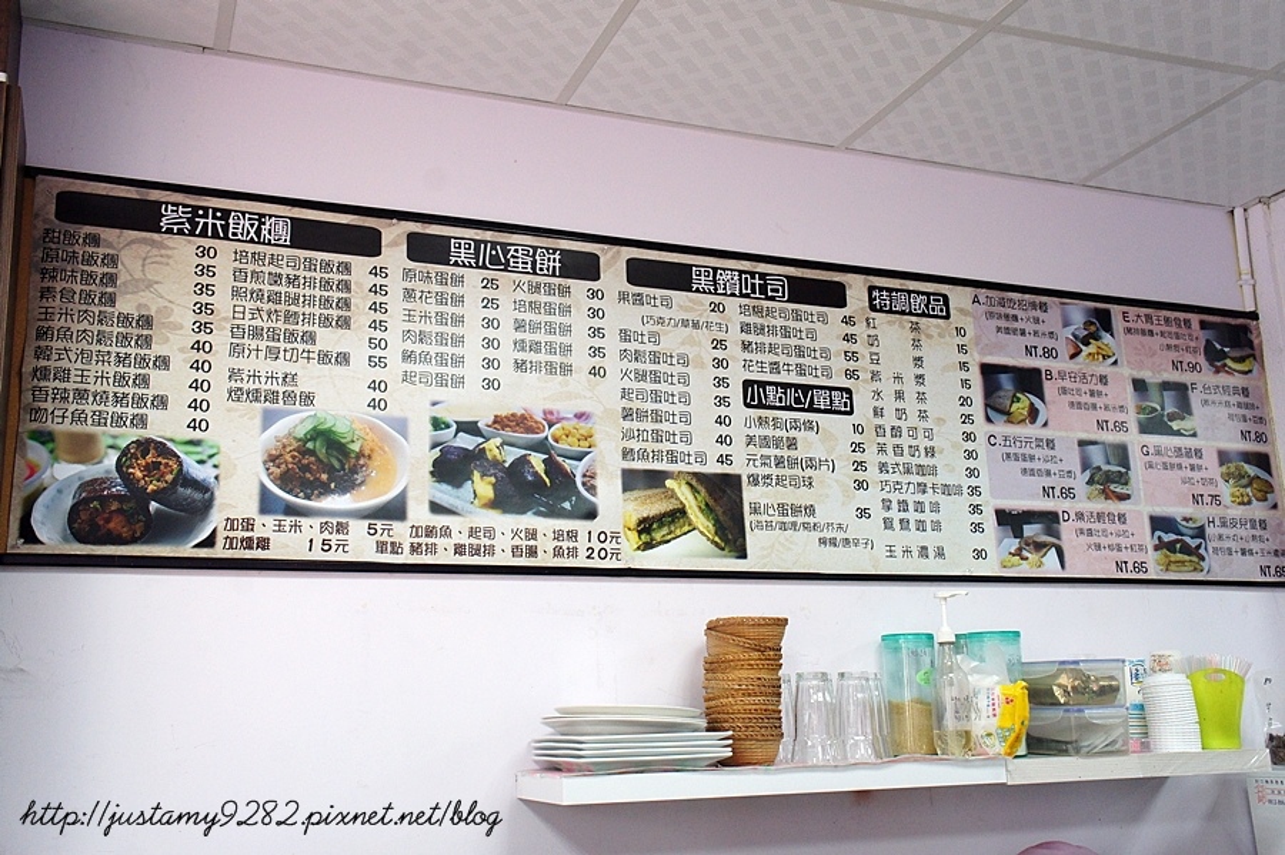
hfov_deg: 51.3
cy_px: 428
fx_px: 1338
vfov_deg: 35.5
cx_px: 642
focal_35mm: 38
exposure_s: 1/40
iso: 1250
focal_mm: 25
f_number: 8
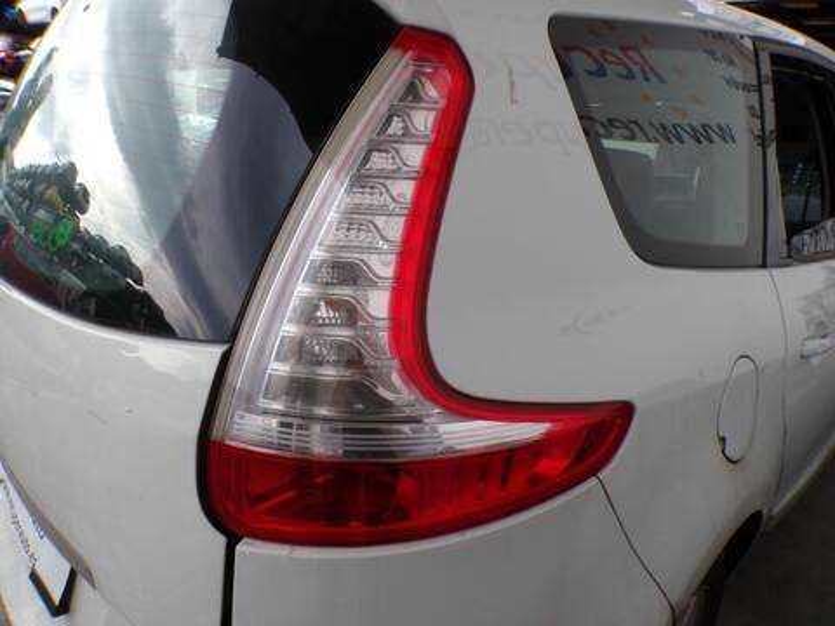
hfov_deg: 71.6
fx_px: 579
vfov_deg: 56.8
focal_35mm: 24
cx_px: 418
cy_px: 313
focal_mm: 4.3
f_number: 7.7
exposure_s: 1/60
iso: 100
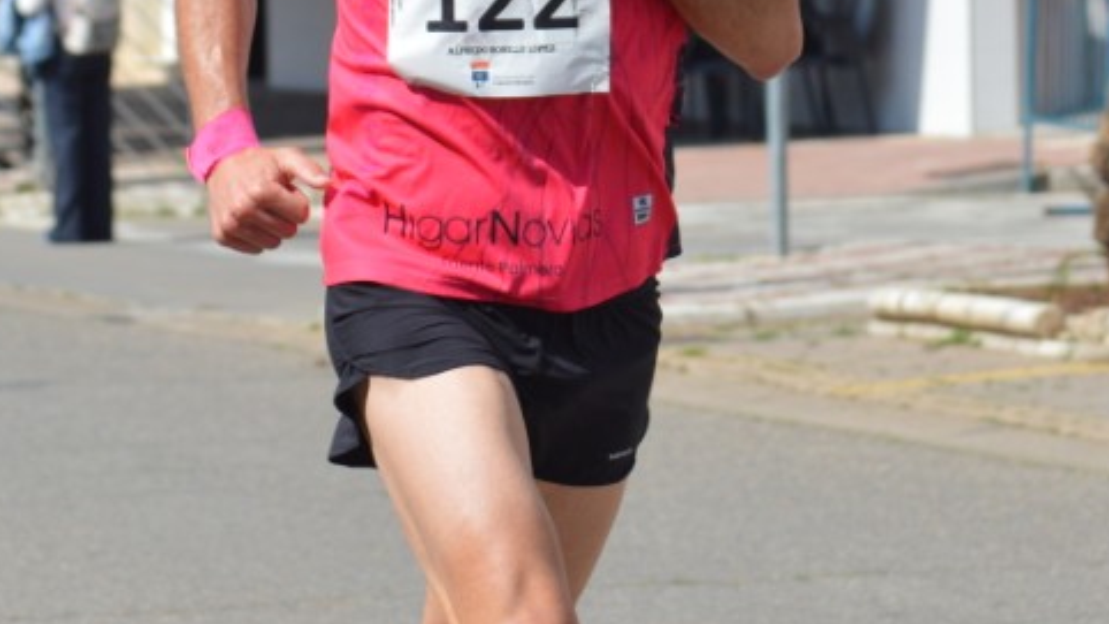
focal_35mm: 240
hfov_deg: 9.0
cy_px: 66
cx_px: 573
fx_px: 7057
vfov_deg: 5.1
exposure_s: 1/1600
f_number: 6.3
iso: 400
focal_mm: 72
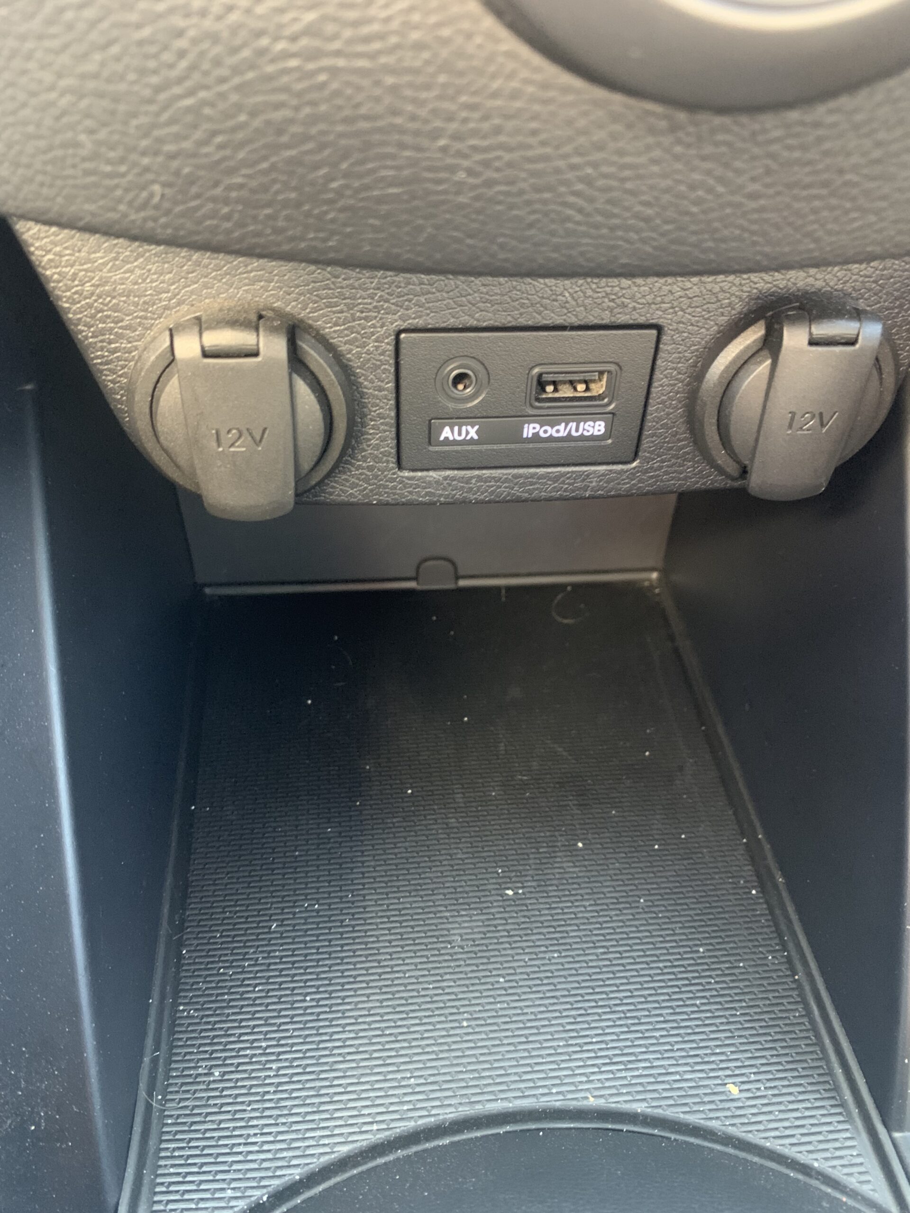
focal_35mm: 26
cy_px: 606
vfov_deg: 67.3
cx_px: 455
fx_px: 911
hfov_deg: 53.1
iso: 400
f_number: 1.8
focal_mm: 4.25
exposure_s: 1/33
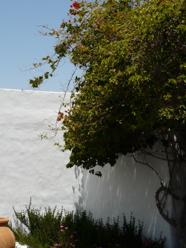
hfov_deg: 21.2
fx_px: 494
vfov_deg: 28.0
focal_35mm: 69
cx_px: 58
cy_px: 163
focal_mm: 8.1
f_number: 6.3
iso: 100
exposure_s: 1/400
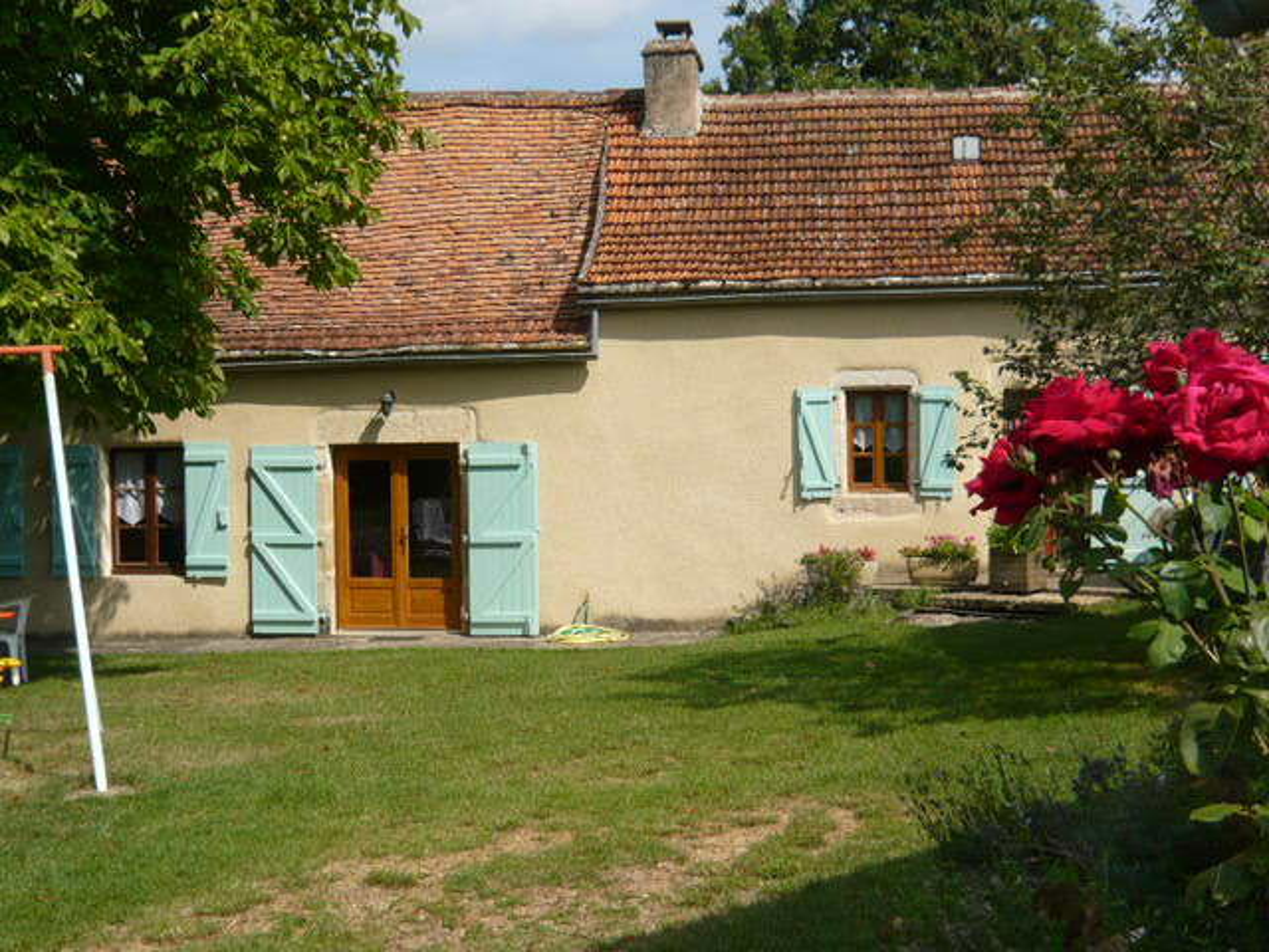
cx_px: 634
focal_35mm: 45
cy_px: 476
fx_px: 1650
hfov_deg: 42.1
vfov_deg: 32.2
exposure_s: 1/200
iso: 100
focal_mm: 4.9
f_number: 8
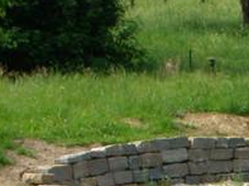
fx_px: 1249
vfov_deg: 8.4
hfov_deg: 10.5
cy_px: 201
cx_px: 492
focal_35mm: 174
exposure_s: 1/238
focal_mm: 6.4
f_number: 5.7
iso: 64
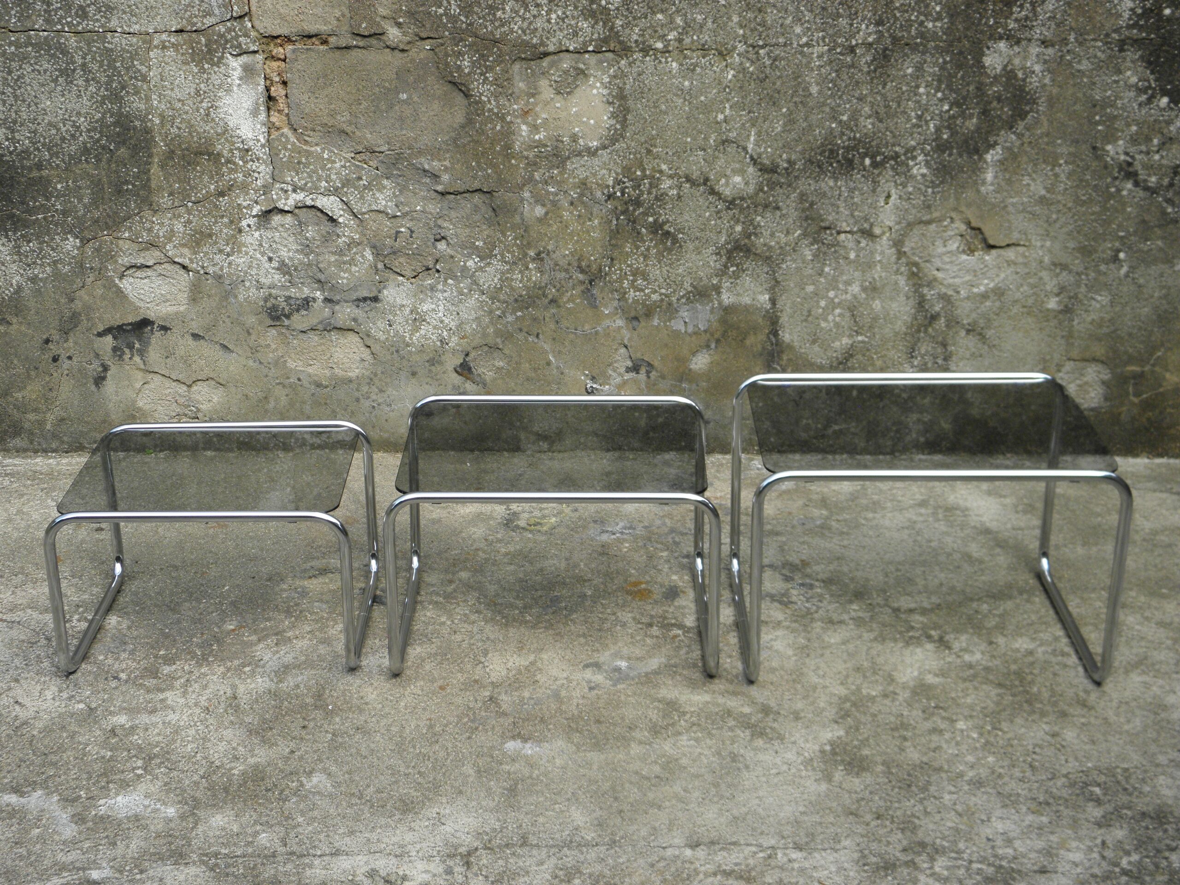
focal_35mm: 50
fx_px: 1704
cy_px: 442
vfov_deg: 29.1
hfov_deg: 38.2
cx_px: 590
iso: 100
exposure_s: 1/320
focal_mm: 9.1
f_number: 4
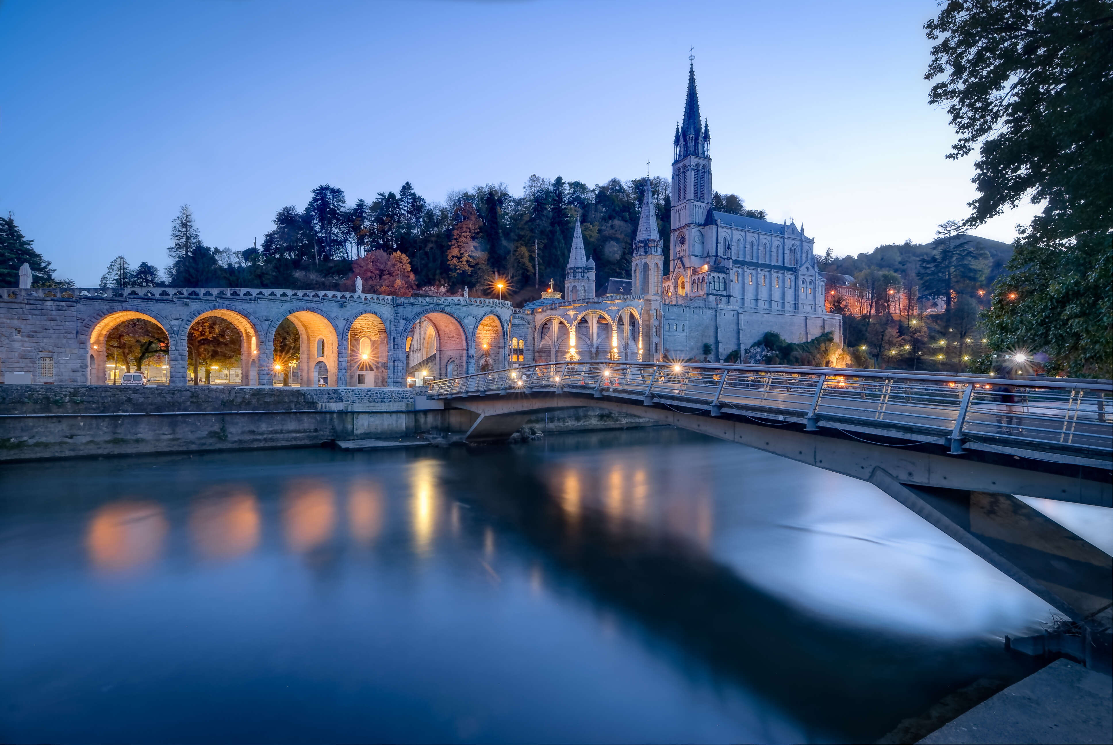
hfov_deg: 94.9
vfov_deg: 72.2
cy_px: 372
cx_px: 556
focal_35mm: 16
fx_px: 511
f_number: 16
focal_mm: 11
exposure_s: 100
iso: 100
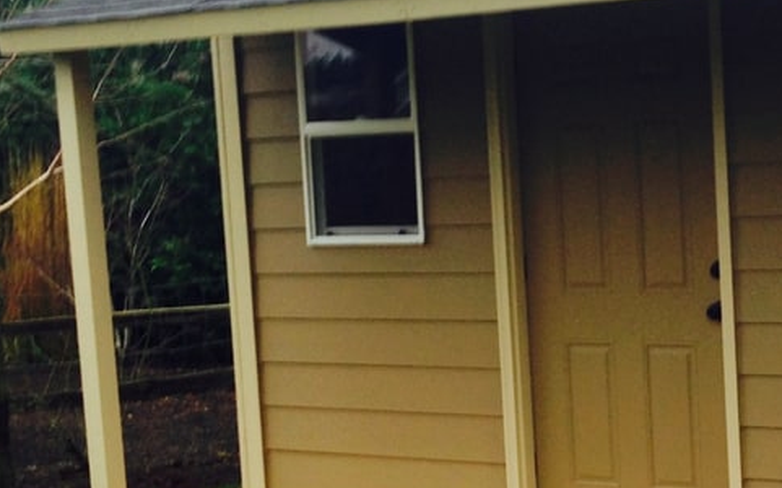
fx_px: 2066
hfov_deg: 21.1
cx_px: 664
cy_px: 355
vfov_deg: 13.4
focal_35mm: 97
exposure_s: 1/24
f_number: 2.4
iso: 50
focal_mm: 4.12
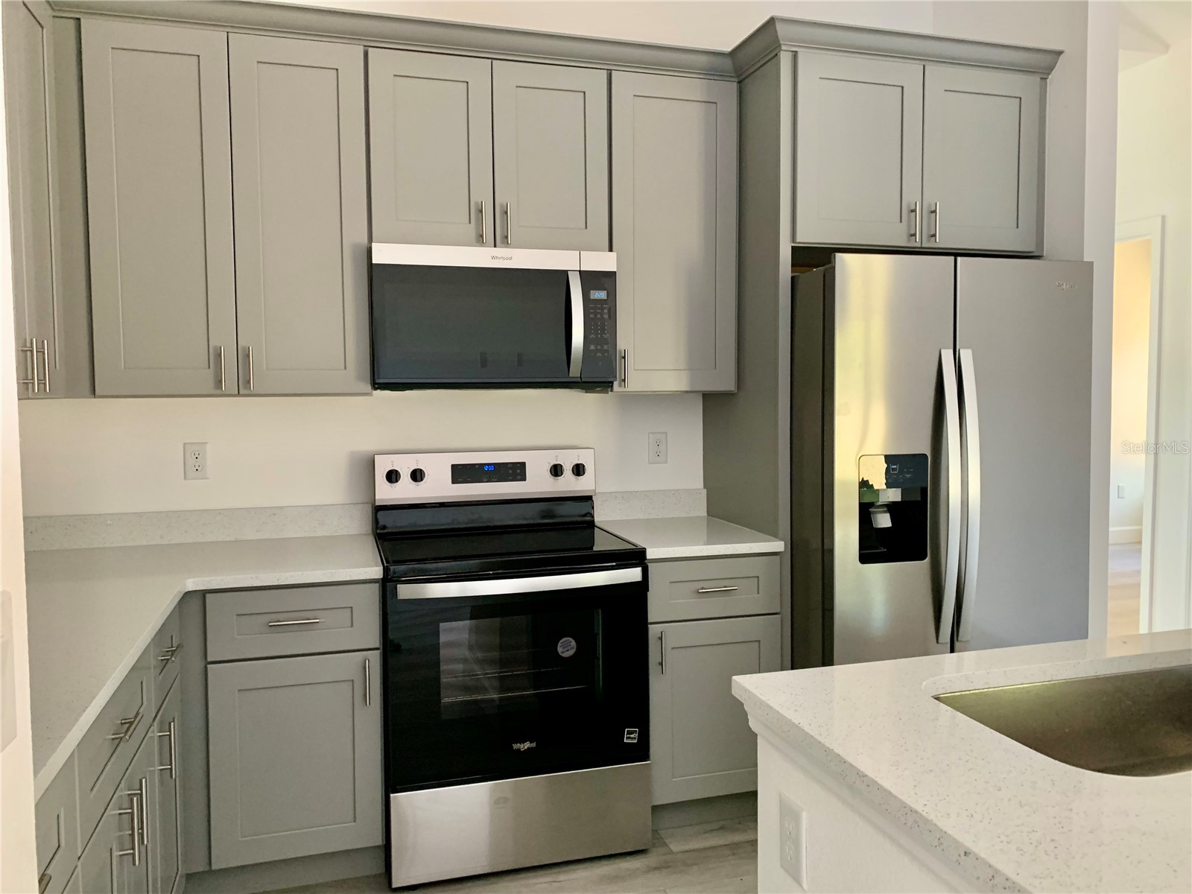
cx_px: 596
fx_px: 895
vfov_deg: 53.1
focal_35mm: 26
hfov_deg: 67.3
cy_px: 447
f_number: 1.8
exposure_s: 1/60
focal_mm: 4.25
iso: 320
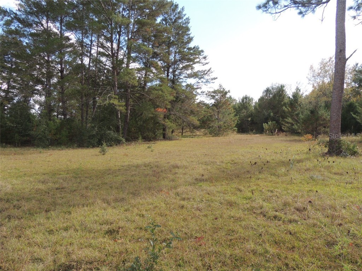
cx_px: 181
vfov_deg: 56.8
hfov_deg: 71.6
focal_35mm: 24
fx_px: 251
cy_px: 136
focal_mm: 4.3
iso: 100
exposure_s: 1/500
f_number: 3
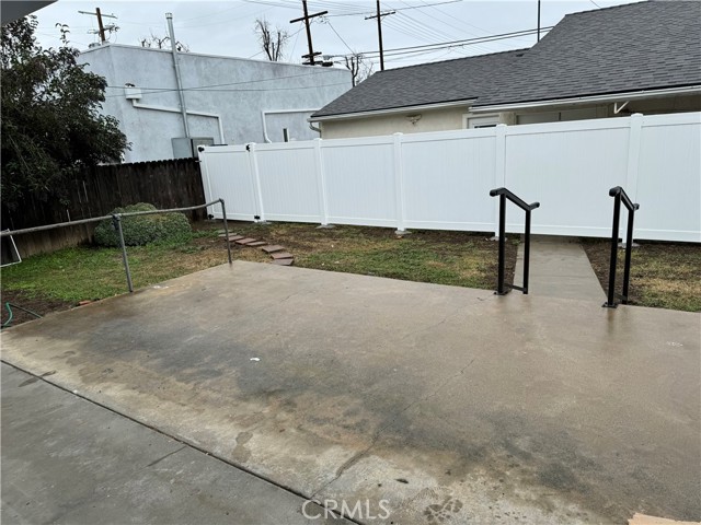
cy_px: 262
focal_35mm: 24
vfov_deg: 56.8
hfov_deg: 71.6
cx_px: 350
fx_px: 486
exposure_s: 1/1261
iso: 80
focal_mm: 6.86
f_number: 1.78
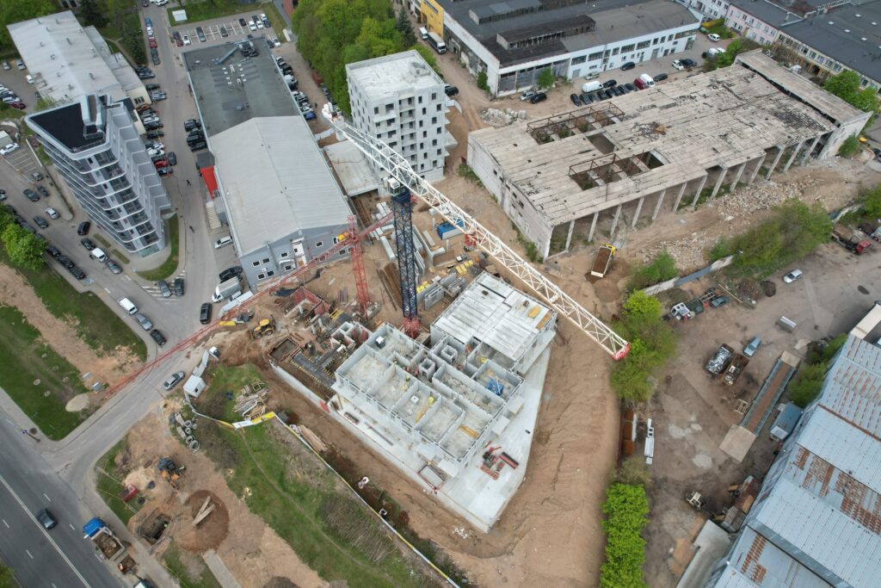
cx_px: 440
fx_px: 538
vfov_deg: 57.2
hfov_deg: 78.6
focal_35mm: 22
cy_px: 294
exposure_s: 1/1000
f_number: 2.8
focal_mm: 8.38
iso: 100
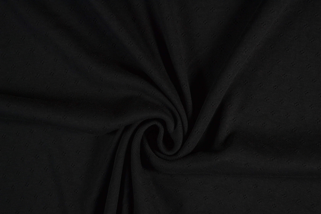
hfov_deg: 38.9
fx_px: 455
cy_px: 107
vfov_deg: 26.5
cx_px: 160
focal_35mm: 51
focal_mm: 34
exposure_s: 1/15
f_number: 5.6
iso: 100
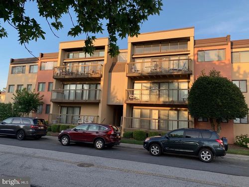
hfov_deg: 67.3
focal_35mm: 26
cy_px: 94
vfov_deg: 53.1
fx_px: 187
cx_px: 124
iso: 25
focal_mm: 4.25
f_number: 1.8
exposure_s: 1/478
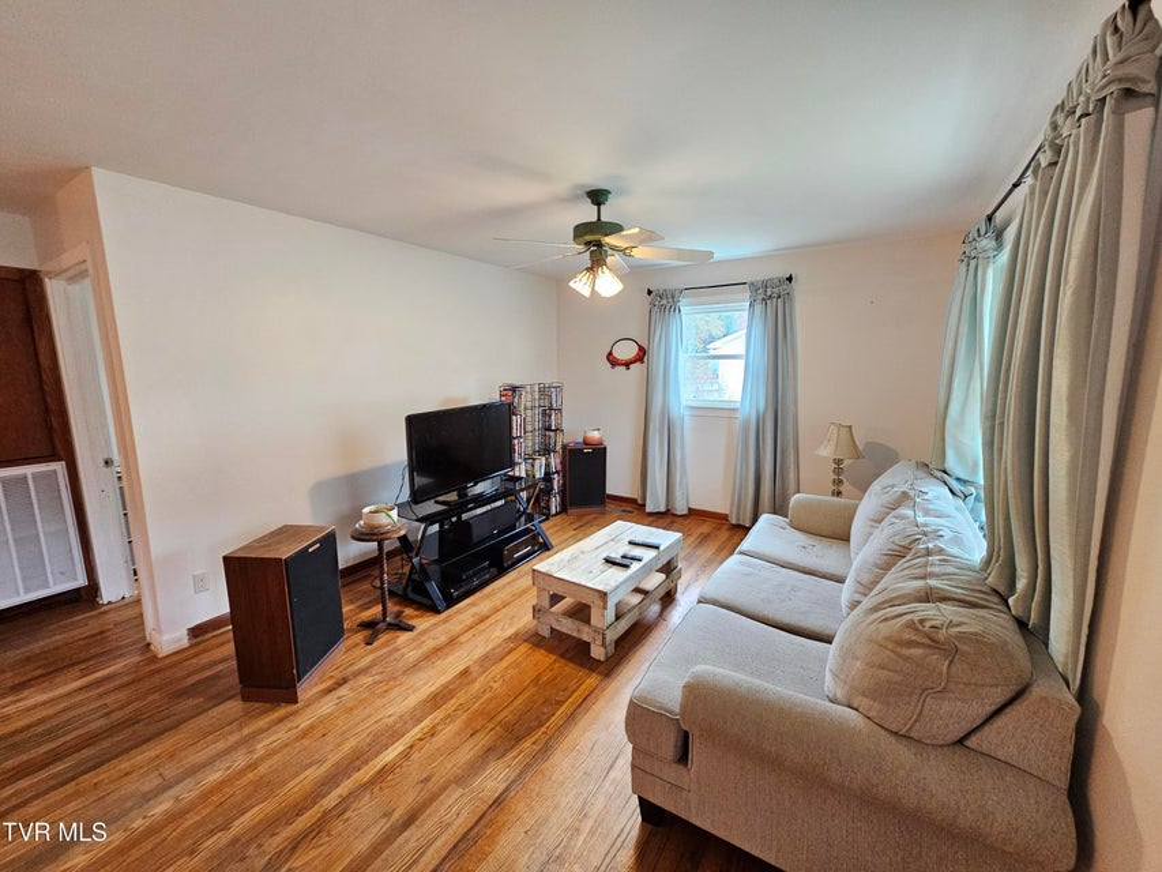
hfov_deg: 106.2
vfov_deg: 89.9
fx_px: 436
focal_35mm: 13
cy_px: 436
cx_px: 581
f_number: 2.2
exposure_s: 1/30
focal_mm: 2.2
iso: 400
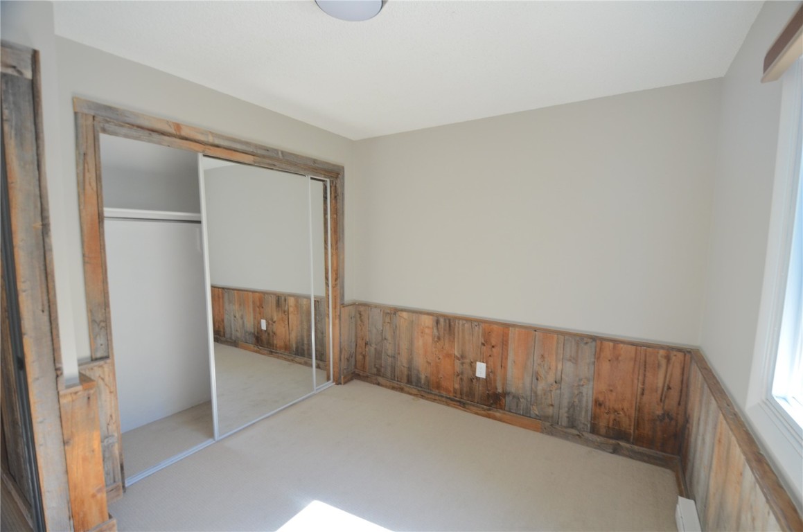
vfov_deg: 77.1
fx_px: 334
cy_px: 266
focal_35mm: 15
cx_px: 402
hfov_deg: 100.5
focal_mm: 10
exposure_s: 1/60
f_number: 4
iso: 400
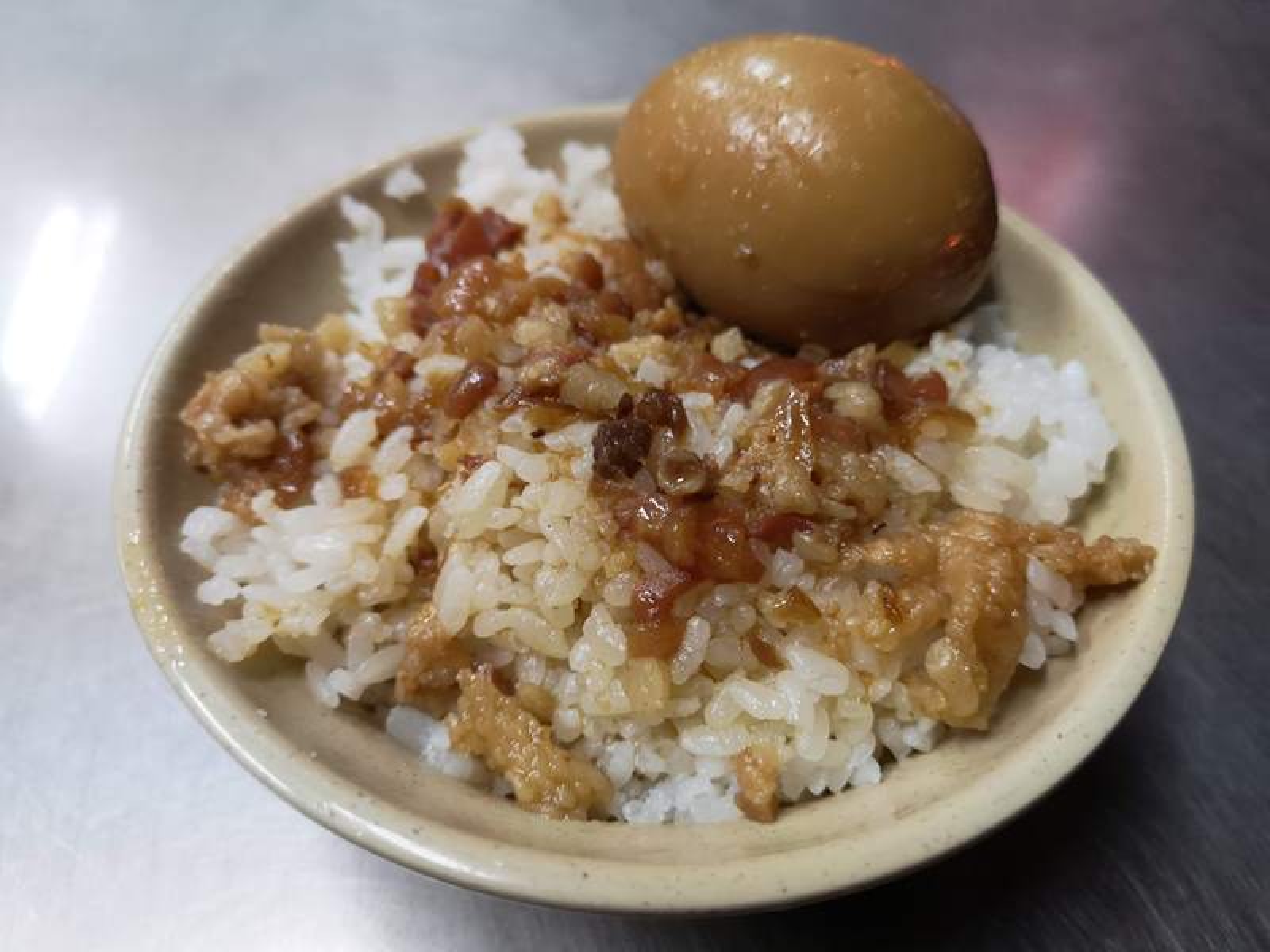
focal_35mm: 27
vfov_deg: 51.4
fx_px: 991
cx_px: 635
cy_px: 476
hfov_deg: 65.3
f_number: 1.8
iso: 200
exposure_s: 1/50
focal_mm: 3.95
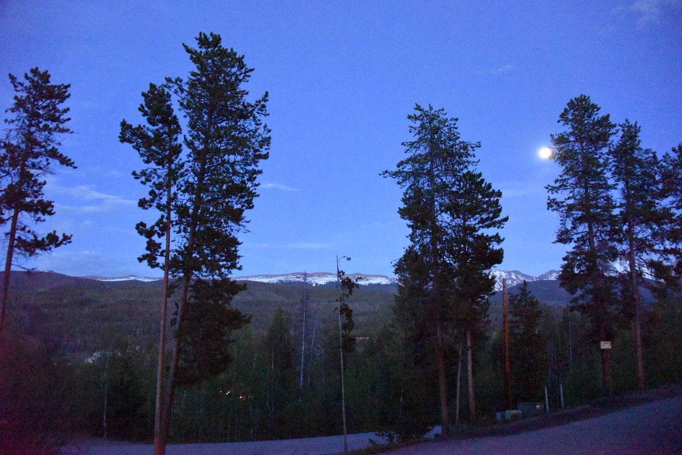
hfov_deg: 65.5
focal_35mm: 28
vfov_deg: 46.4
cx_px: 341
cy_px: 228
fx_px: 531
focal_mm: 28
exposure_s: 1/60
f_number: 4
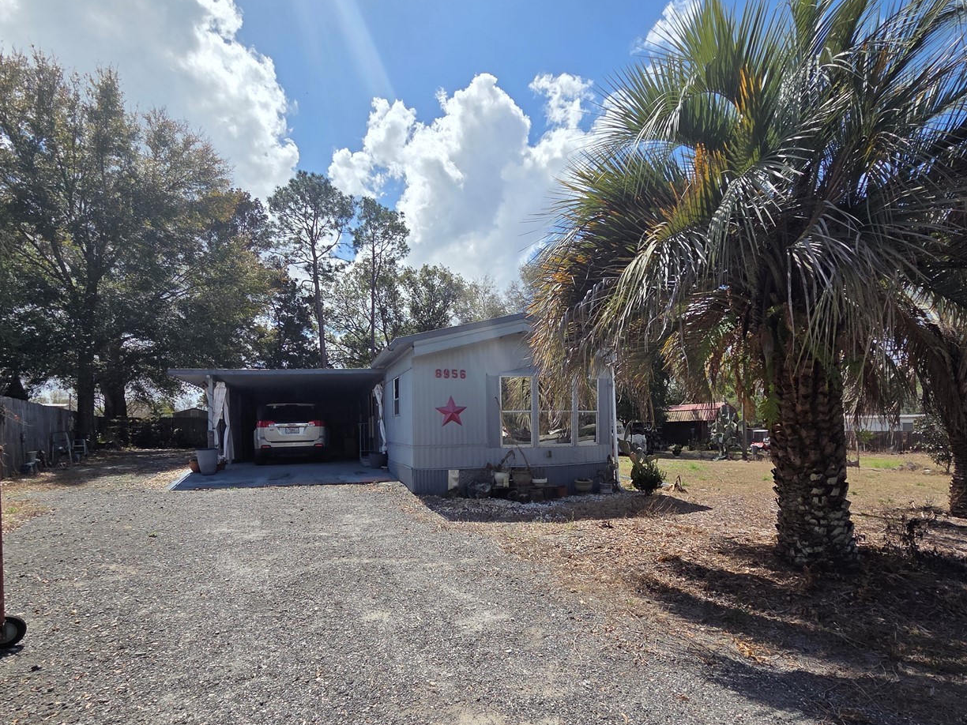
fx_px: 475
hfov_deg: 90.8
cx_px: 530
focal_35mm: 17
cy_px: 438
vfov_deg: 73.8
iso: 50
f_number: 2.2
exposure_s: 1/3282
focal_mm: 2.2
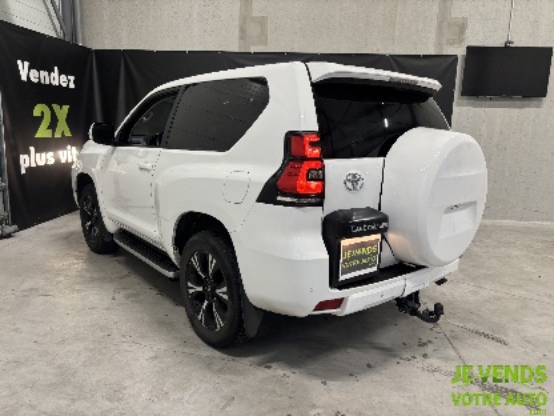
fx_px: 416
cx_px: 277
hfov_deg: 67.3
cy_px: 208
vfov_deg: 53.1
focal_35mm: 26
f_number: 1.6
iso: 160
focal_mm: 5.96
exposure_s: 1/50
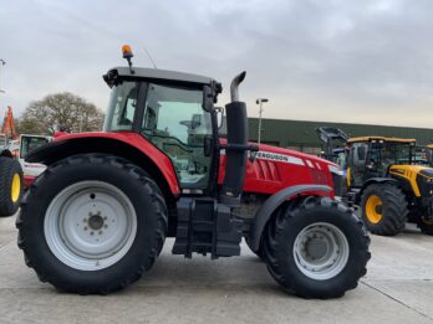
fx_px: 375
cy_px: 165
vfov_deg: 46.8
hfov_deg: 60.0
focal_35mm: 30
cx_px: 221
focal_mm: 3
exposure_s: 1/122
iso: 16
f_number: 1.8
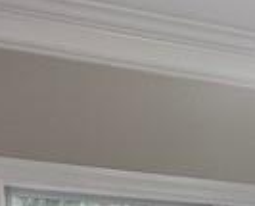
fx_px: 923
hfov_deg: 13.5
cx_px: 510
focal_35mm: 122
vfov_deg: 11.1
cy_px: 456
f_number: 1.8
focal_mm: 4.25
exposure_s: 1/120
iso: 40
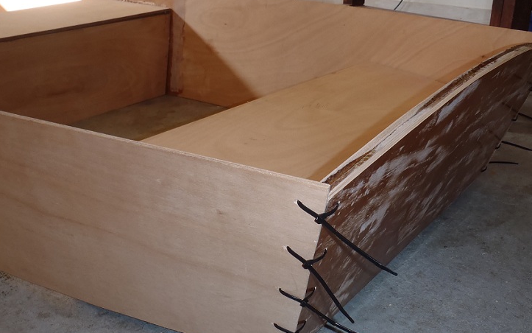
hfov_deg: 54.0
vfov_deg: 35.2
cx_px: 285
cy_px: 205
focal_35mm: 36
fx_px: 522
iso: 100
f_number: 3.9
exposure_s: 1/30
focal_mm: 5
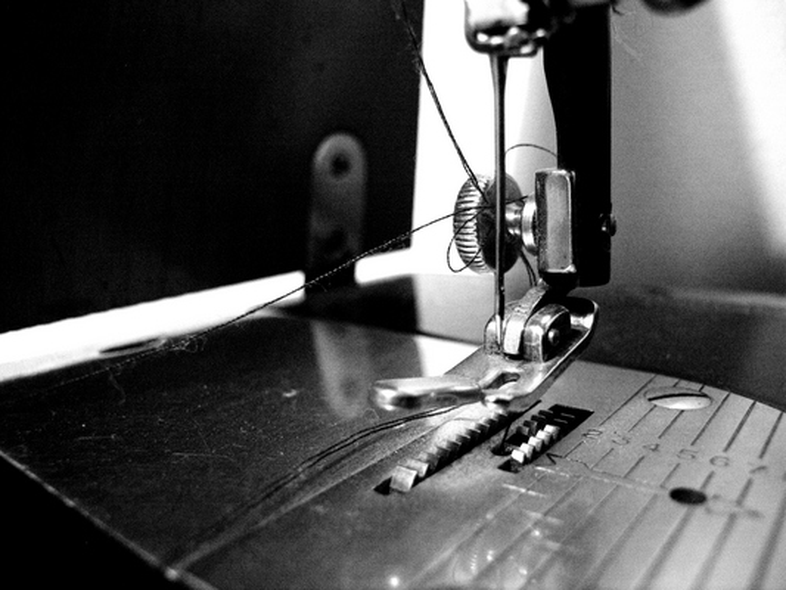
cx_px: 393
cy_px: 295
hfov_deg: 63.4
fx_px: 636
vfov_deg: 49.8
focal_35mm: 28
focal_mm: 5.8
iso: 400
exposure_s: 1/15
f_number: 2.8
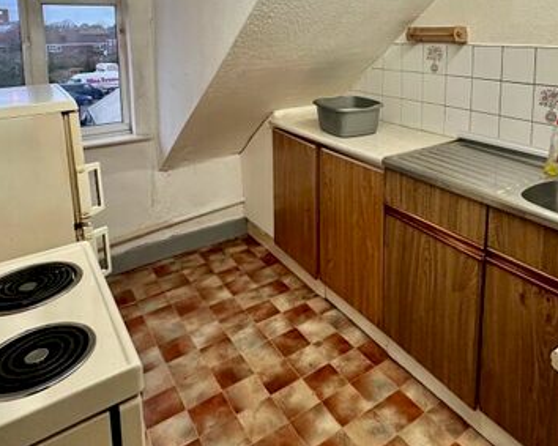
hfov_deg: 63.3
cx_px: 345
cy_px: 81
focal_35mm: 27
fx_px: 446
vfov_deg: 49.6
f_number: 2.2
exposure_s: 1/100
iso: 200
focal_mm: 2.22
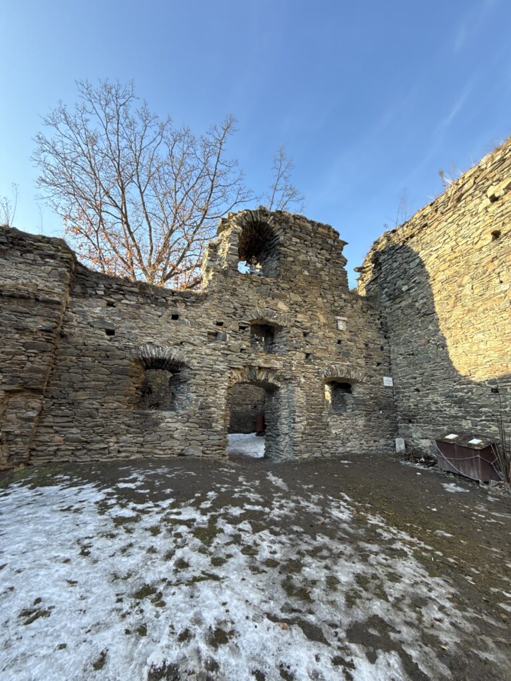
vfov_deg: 102.1
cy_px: 340
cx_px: 256
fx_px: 276
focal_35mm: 14
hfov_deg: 85.7
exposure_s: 1/248
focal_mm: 2.22
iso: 64
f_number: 2.2
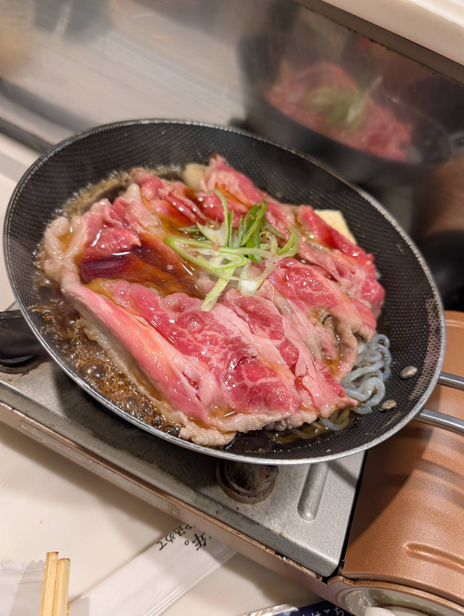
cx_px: 232
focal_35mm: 24
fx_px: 428
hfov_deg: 56.9
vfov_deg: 71.5
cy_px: 308
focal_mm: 6.9
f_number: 1.68
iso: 235
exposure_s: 1/120
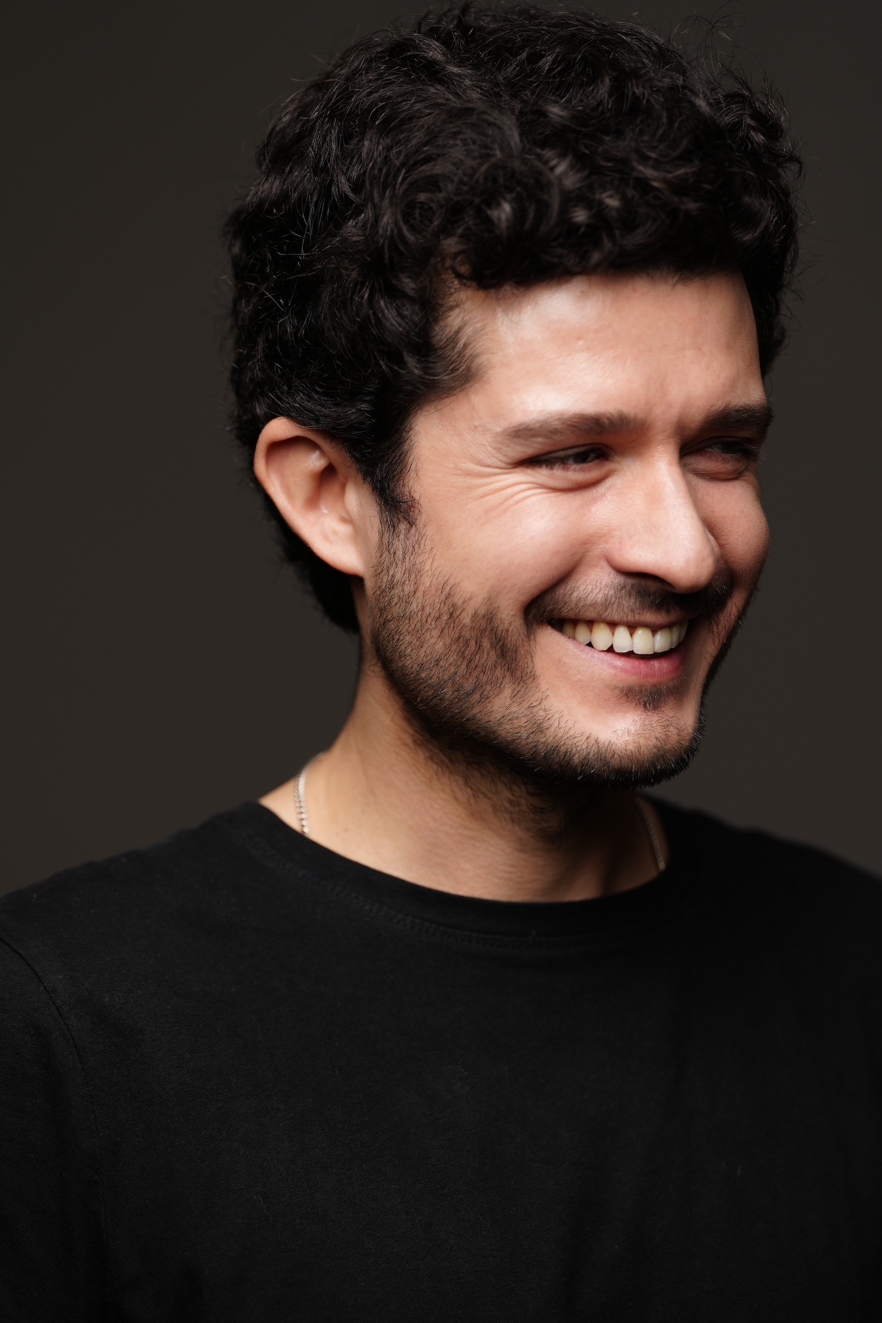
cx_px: 441
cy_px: 662
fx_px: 5071
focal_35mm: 138
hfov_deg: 9.9
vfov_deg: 14.9
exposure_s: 1/200
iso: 100
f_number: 3.2
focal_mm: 138
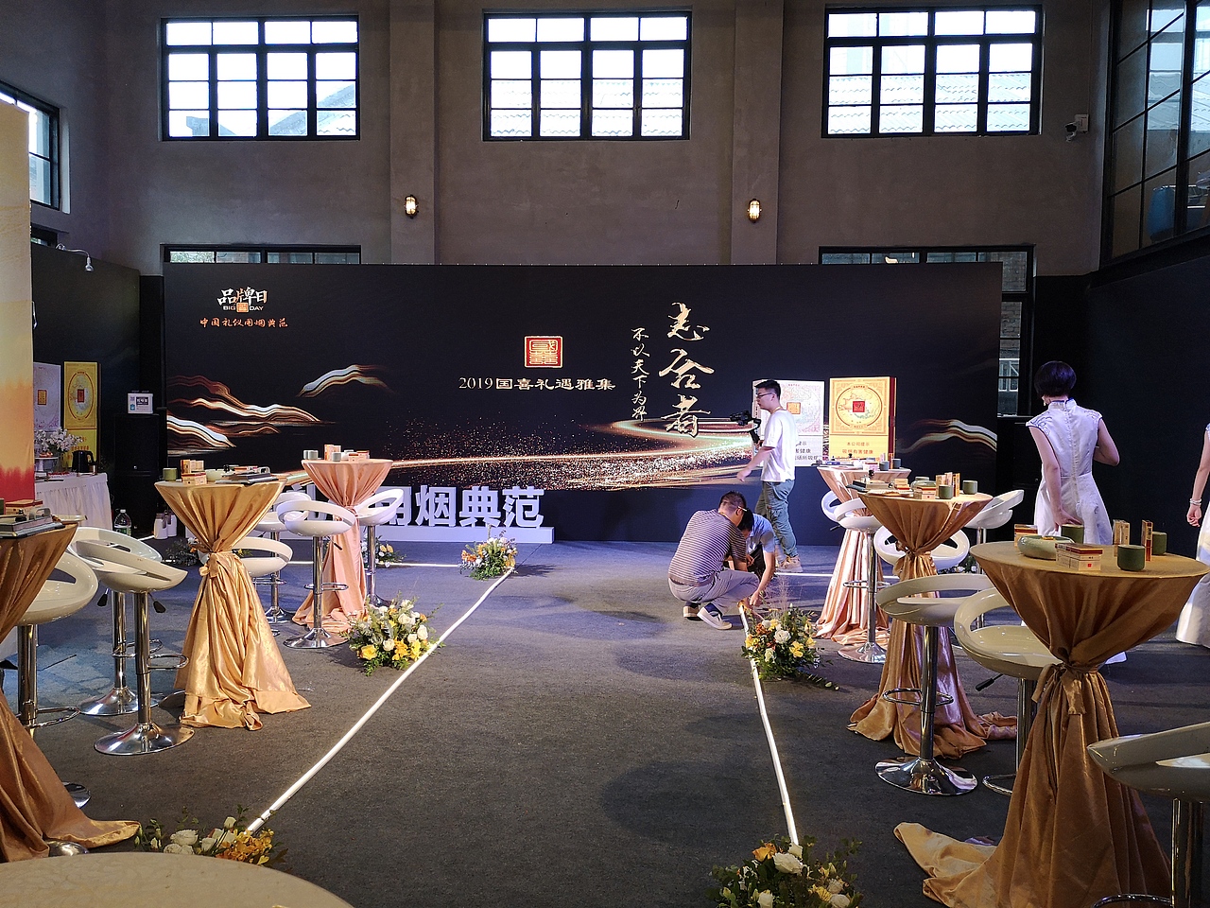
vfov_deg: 51.4
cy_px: 454
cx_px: 605
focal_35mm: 27
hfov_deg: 65.3
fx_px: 944
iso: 100
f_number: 1.8
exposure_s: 1/100
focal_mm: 3.95
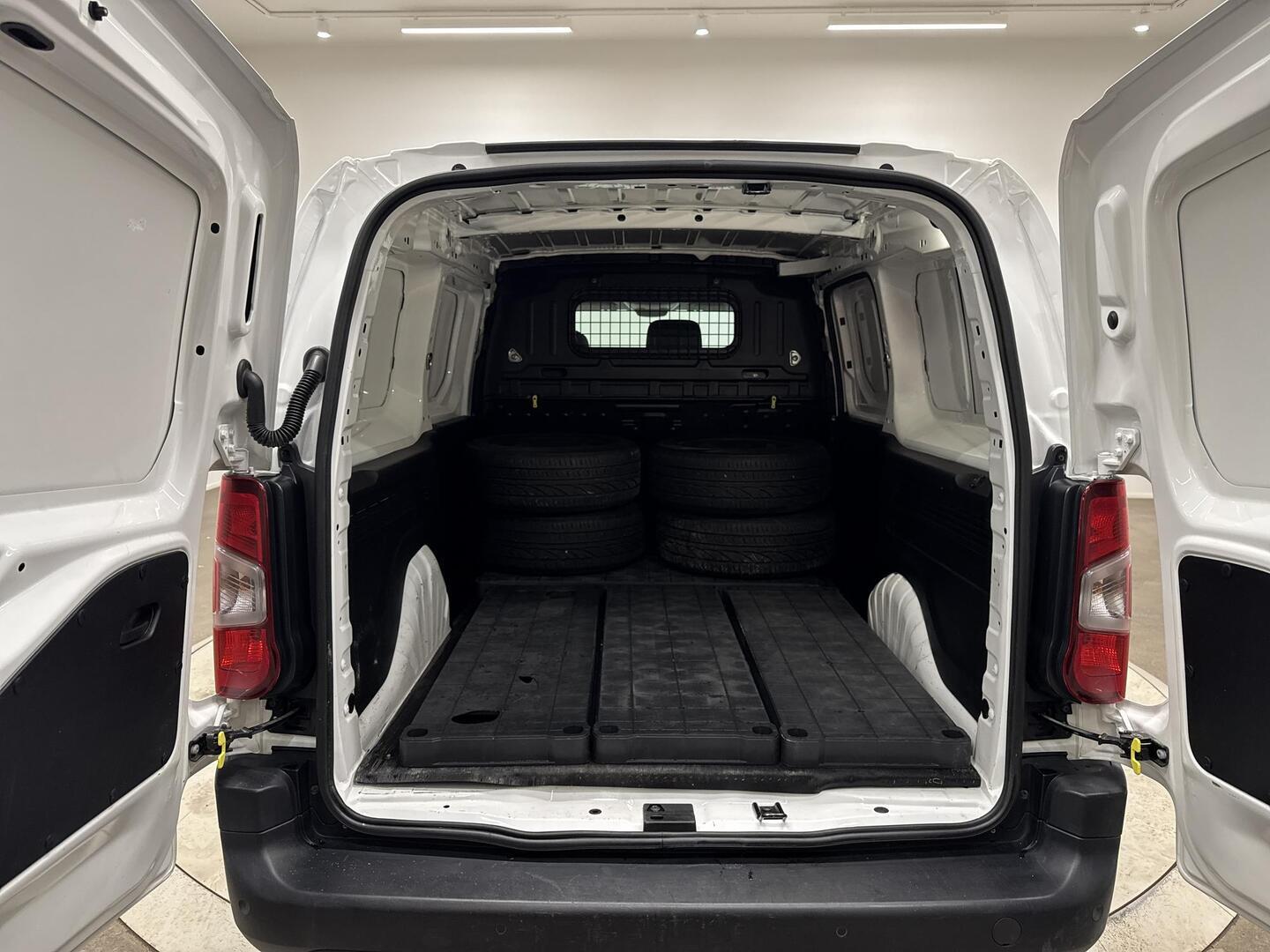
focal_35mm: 24
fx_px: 881
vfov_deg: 56.8
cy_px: 476
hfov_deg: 71.6
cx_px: 635
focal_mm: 6.76
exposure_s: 1/113
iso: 200
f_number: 1.78
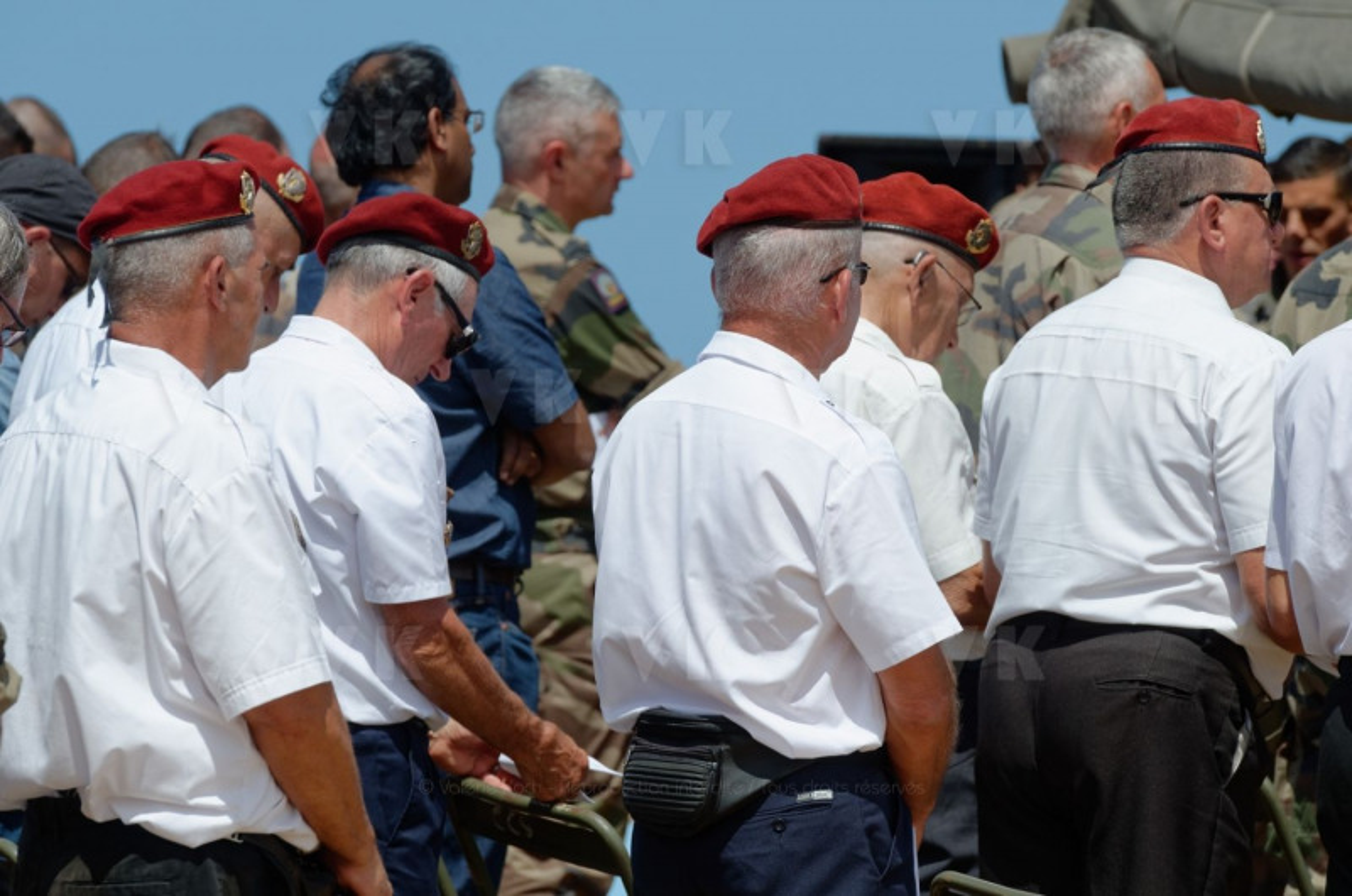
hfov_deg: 6.9
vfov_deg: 4.6
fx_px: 11244
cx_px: 676
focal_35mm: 300
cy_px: 448
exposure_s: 1/800
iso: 100
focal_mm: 200
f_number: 5.6
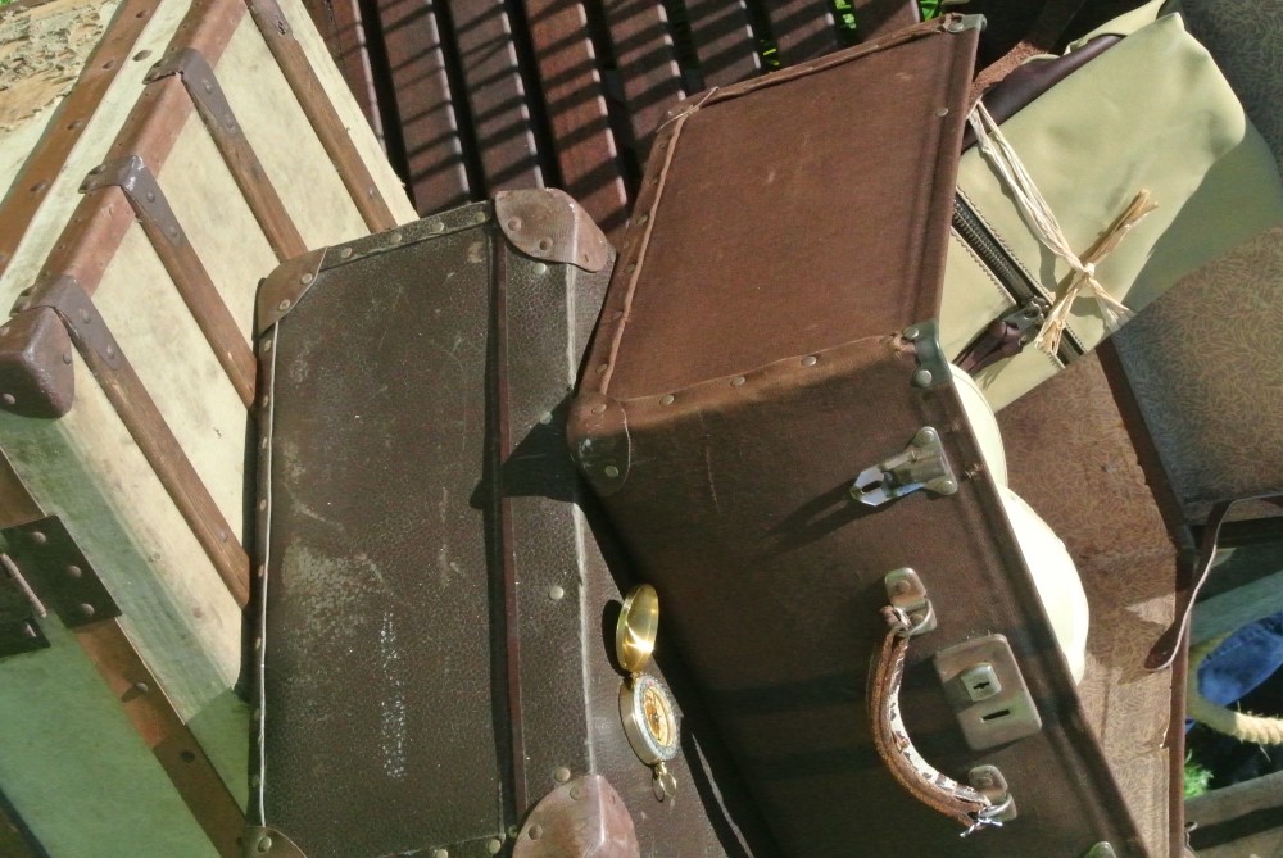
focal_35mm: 81
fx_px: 2890
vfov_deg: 16.9
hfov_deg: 25.0
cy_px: 429
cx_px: 642
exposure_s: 1/2500
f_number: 13
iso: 3200
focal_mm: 30
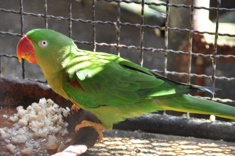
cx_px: 118
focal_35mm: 168
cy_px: 78
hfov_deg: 12.2
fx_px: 1095
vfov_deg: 8.2
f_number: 5.6
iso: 800
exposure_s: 1/50
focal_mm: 112
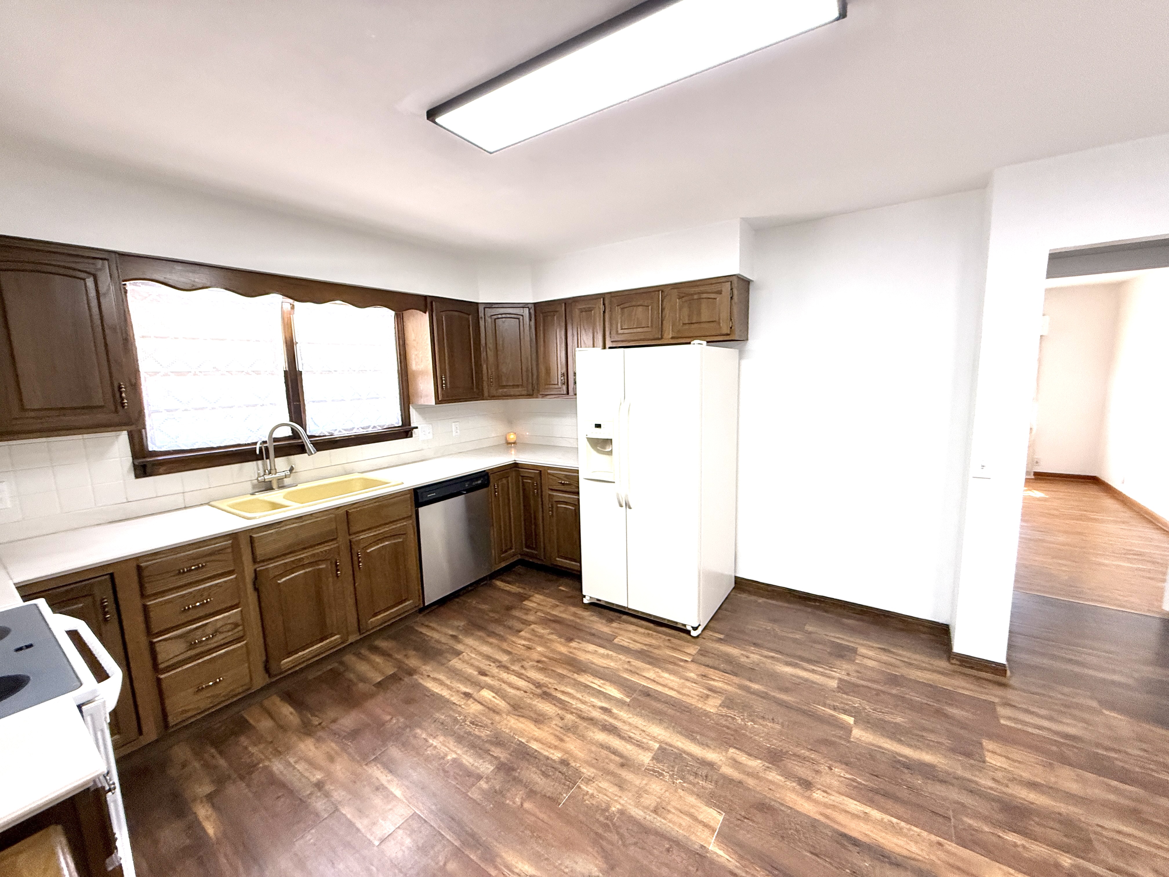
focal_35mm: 14
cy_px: 438
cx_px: 584
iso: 200
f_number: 2.2
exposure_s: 1/120
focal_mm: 2.22
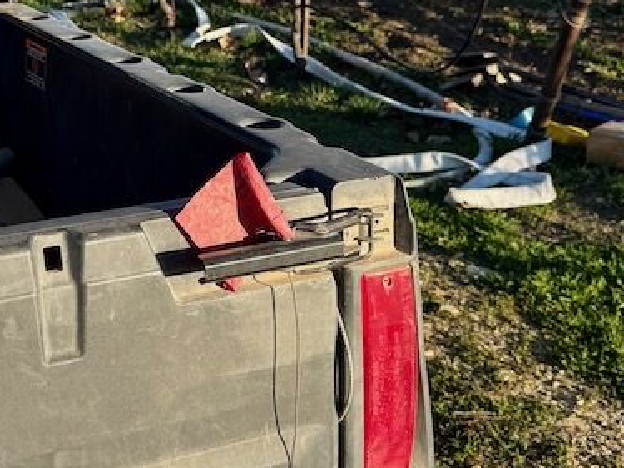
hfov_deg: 28.8
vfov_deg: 22.3
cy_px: 32
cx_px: 37
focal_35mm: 64
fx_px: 1153
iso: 80
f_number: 1.78
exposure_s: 1/2232
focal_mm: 6.76
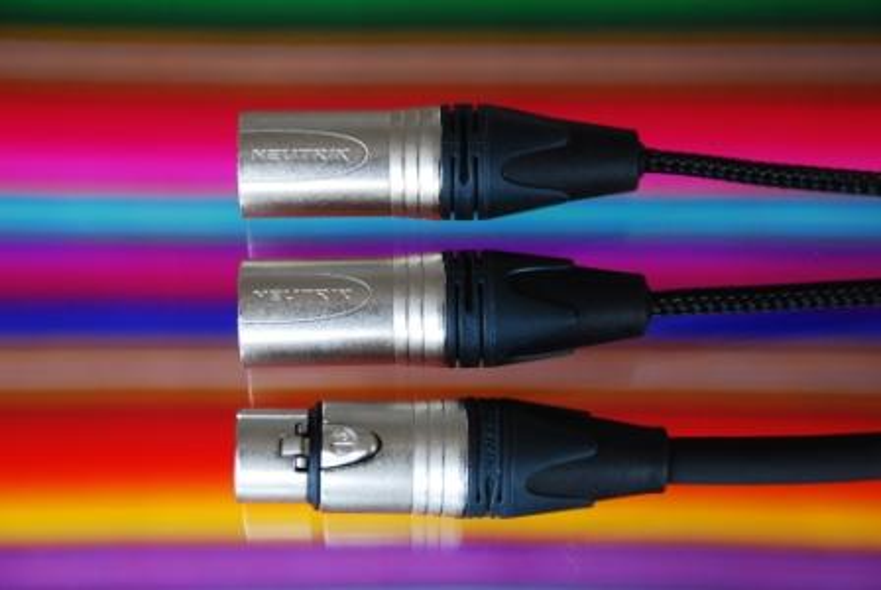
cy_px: 295
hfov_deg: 18.2
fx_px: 2757
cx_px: 440
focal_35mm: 112
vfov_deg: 12.2
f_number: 5.6
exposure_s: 1/20
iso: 500
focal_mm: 75
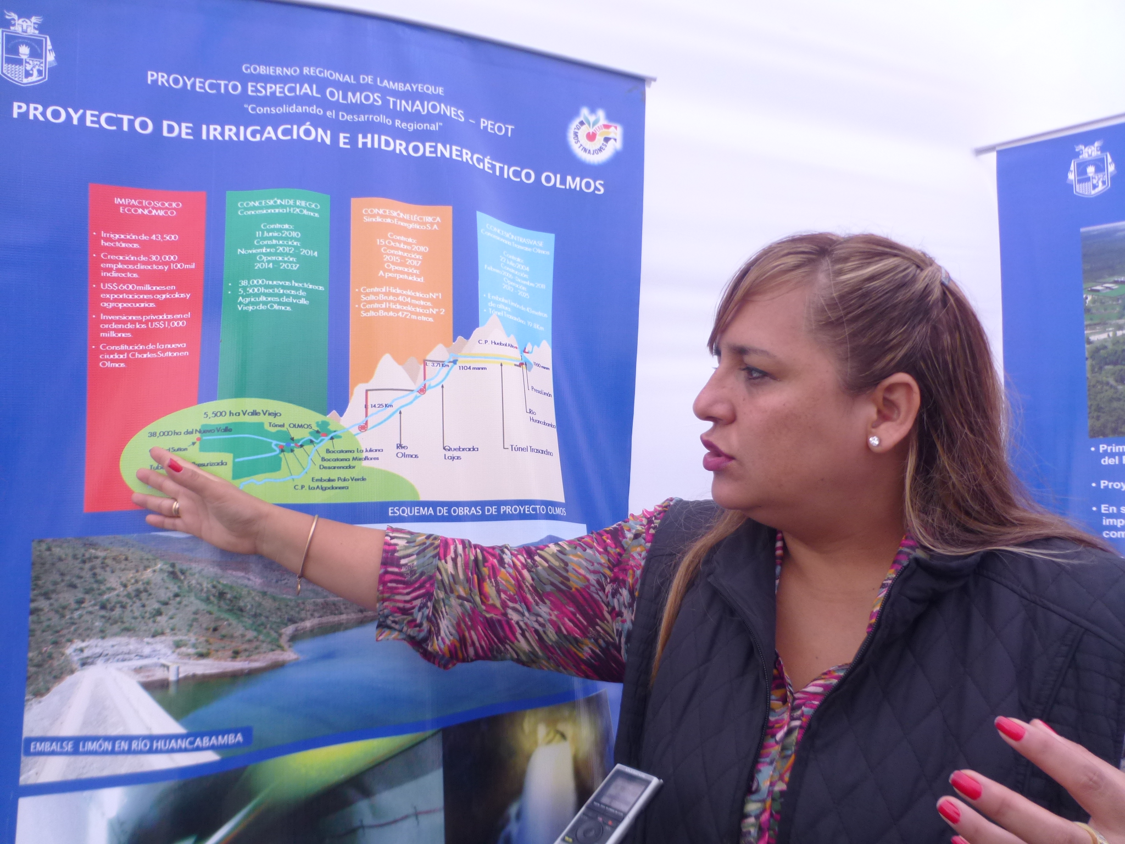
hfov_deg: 71.6
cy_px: 422
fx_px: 780
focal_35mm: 24
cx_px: 562
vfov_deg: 56.8
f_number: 3.3
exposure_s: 1/320
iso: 100
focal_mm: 4.3
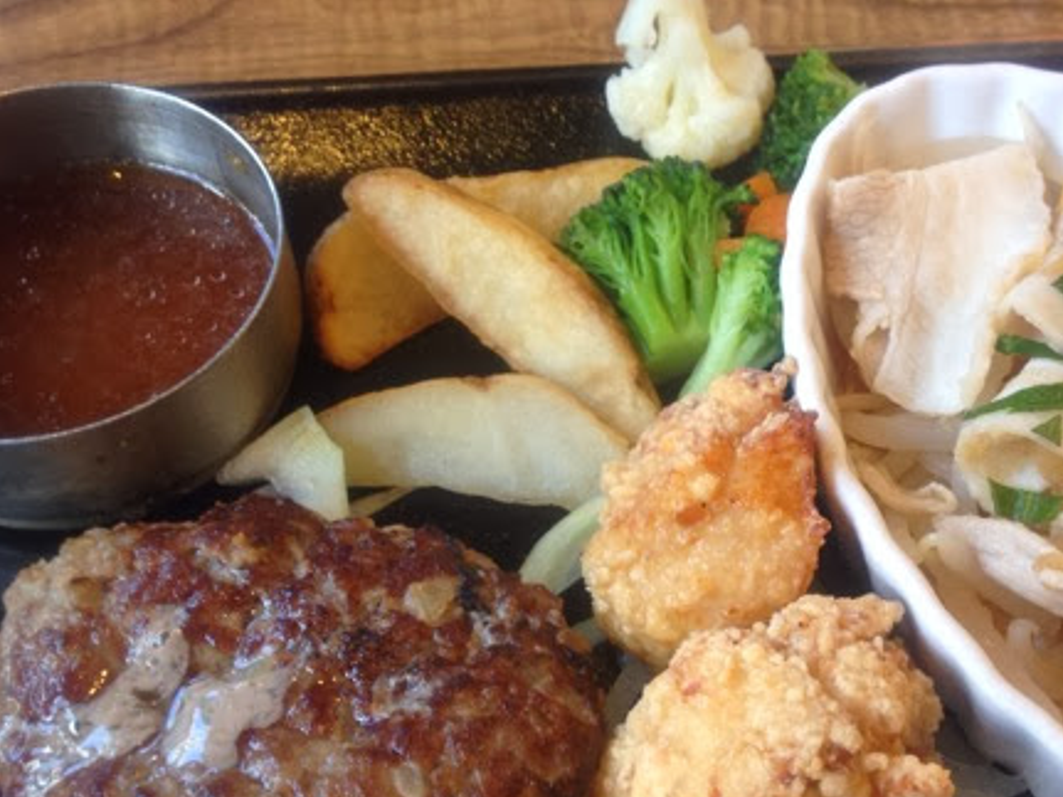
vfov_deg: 28.0
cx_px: 649
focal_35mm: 52
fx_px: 1596
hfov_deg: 36.7
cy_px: 471
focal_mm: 4.28
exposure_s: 1/20
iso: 50
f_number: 2.4
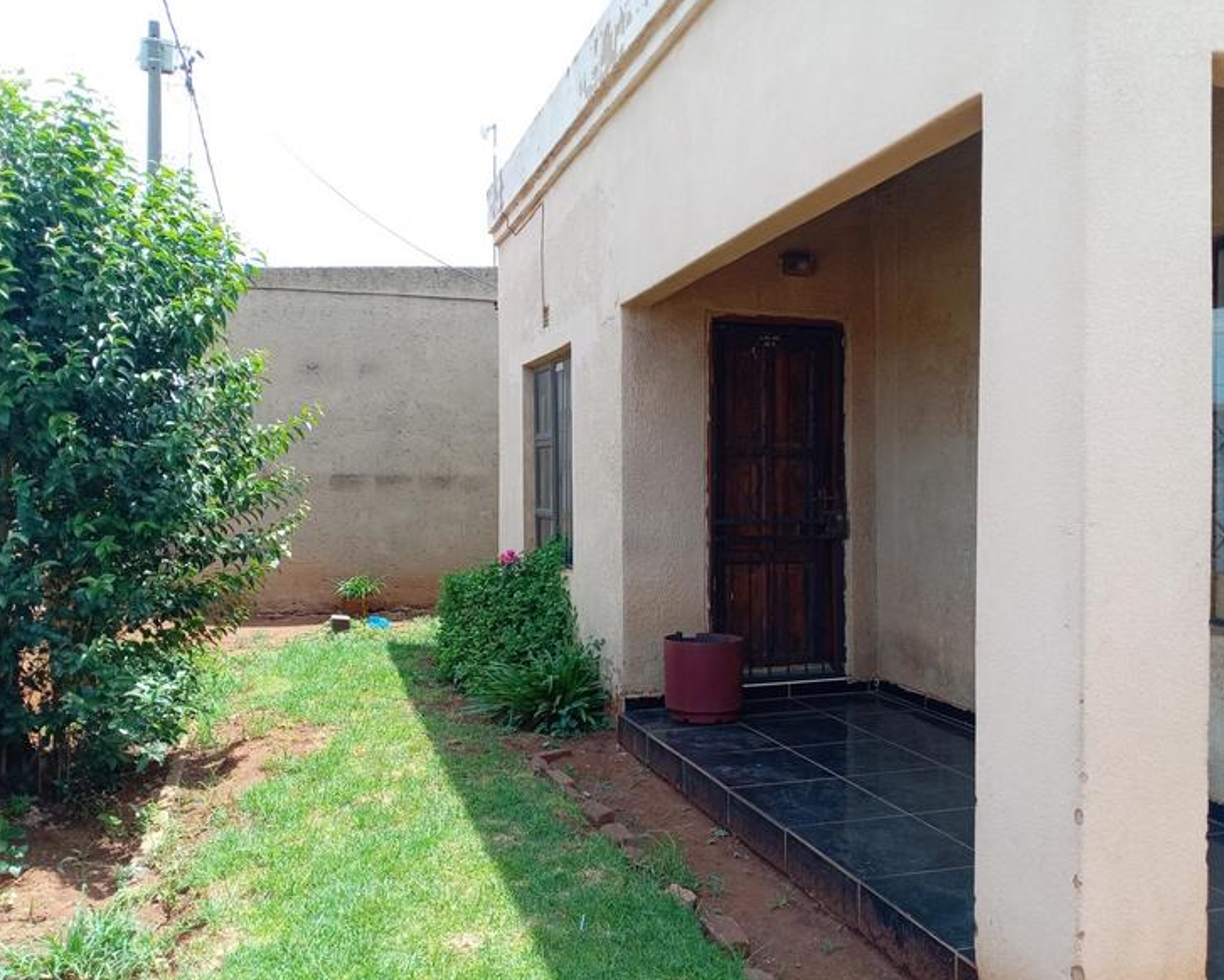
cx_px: 641
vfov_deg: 50.0
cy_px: 488
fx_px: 1051
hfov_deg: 60.4
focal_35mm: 29
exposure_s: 1/200
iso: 100
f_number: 1.8
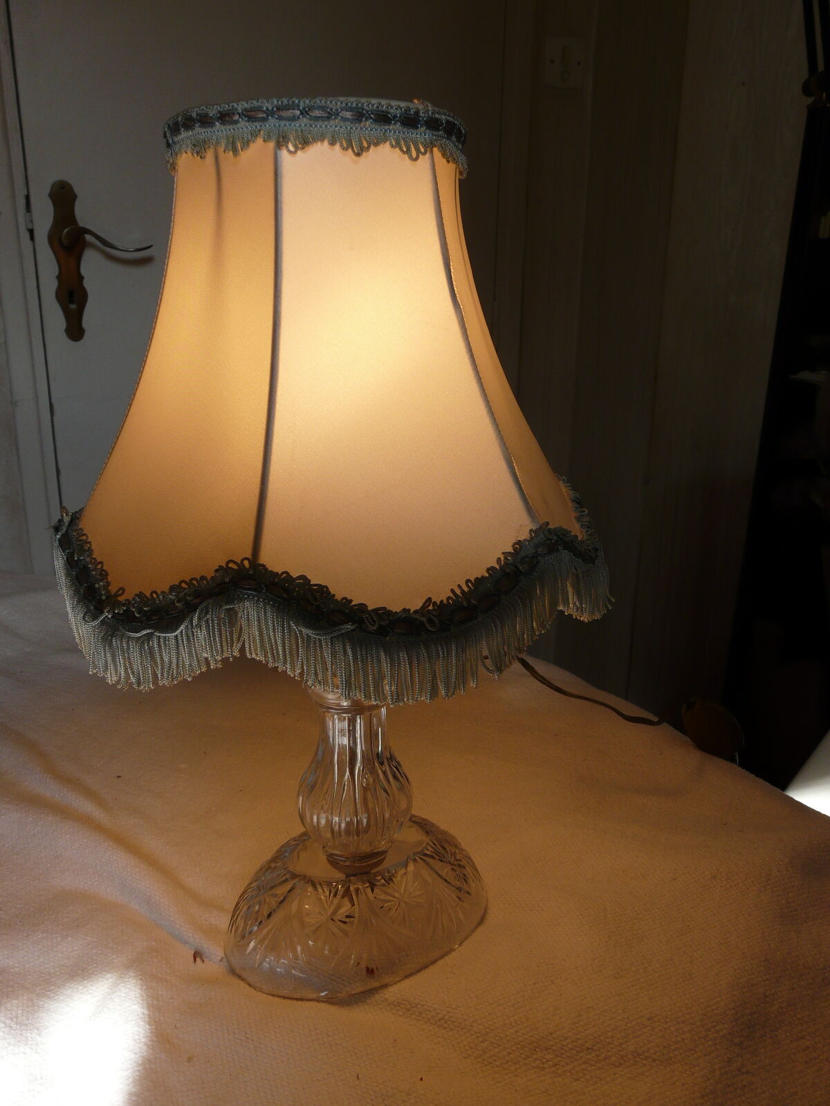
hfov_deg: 49.7
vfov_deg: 63.4
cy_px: 553
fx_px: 895
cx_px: 415
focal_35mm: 28
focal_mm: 4.6
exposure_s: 1/100
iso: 100
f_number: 3.2
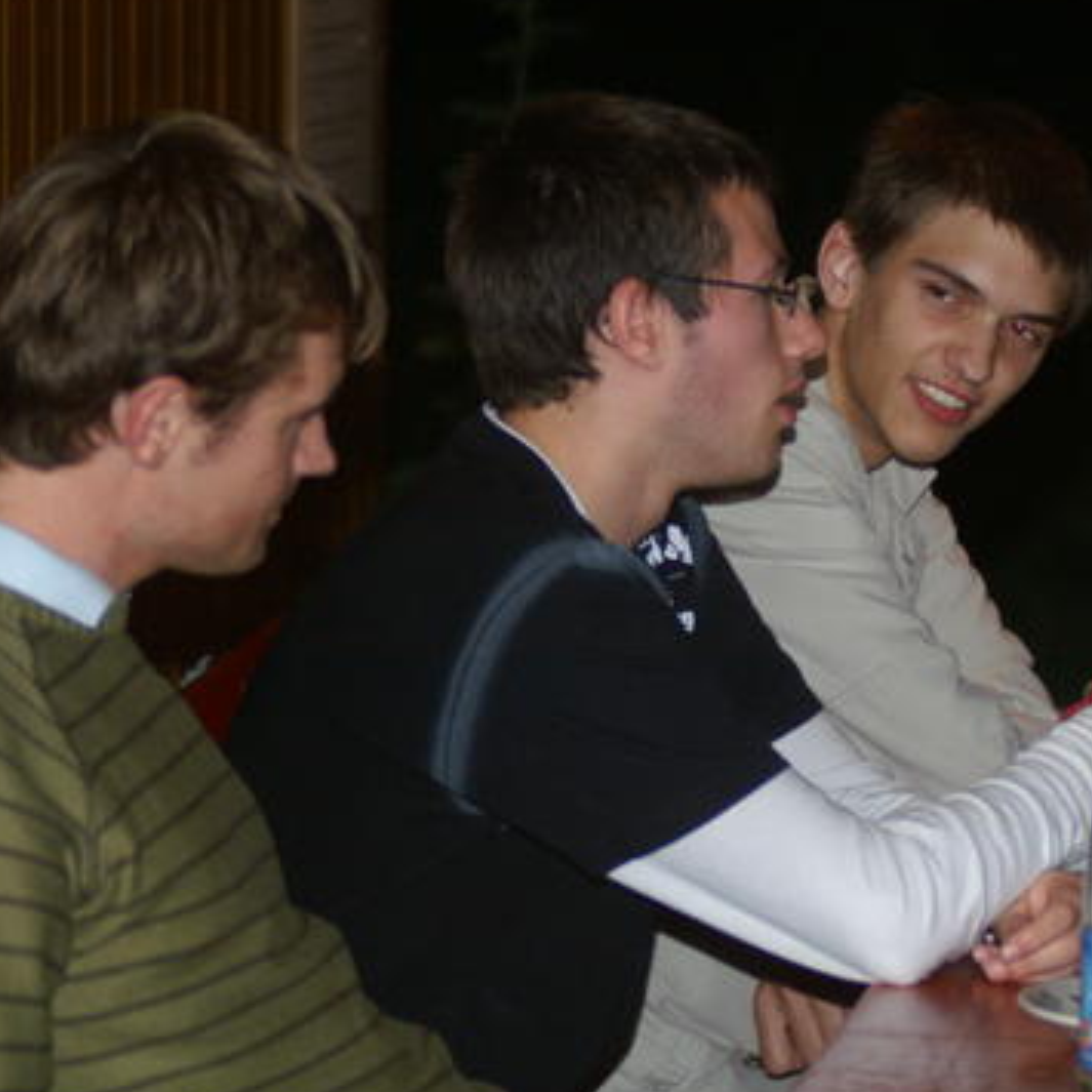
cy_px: 535
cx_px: 772
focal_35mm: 184
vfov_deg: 9.5
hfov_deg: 9.5
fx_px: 6567
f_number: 2.8
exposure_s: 1/60
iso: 400
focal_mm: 80
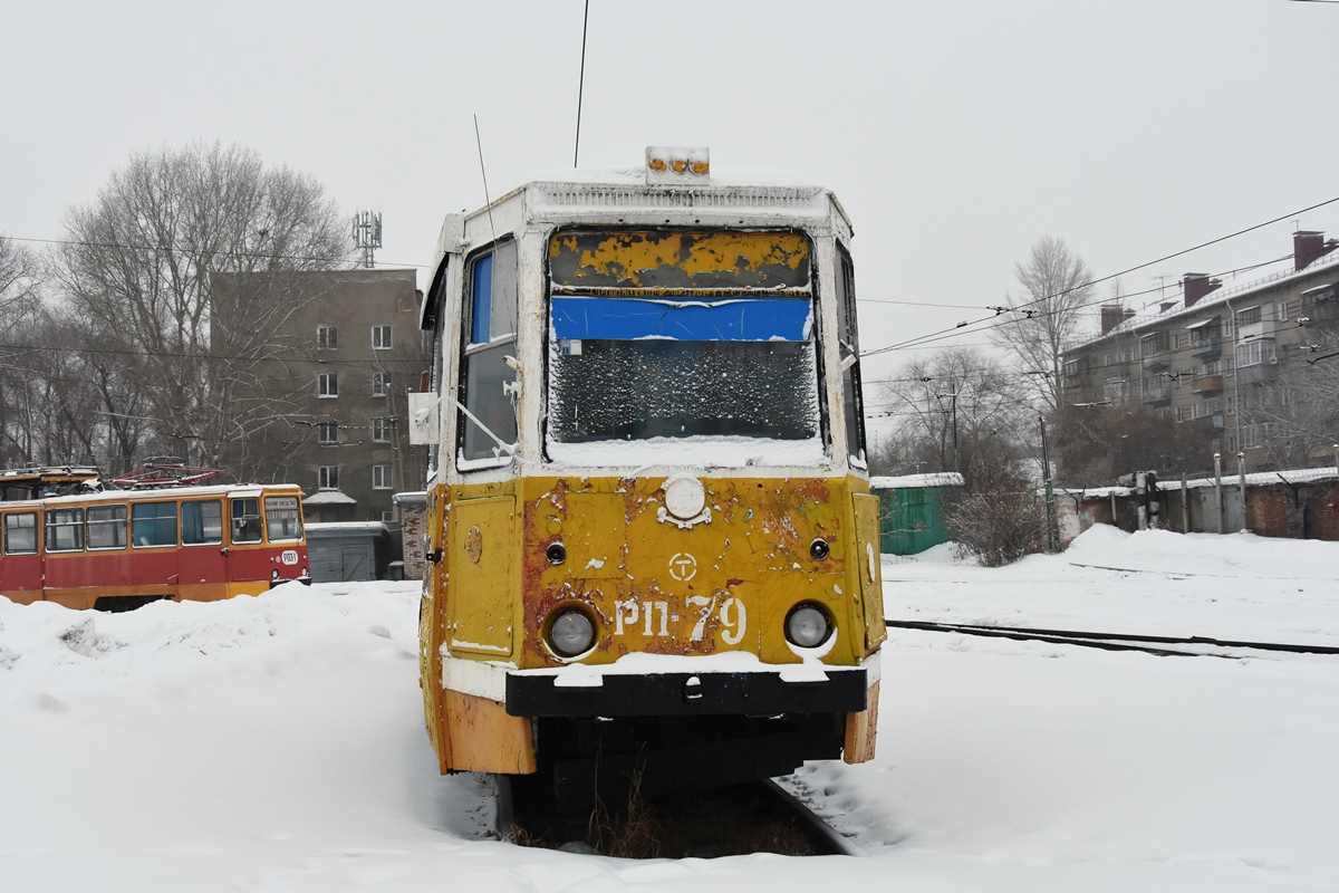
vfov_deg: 34.2
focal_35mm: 39
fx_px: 1450
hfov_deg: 49.6
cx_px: 670
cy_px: 446
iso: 800
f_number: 8
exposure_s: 1/400
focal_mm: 26
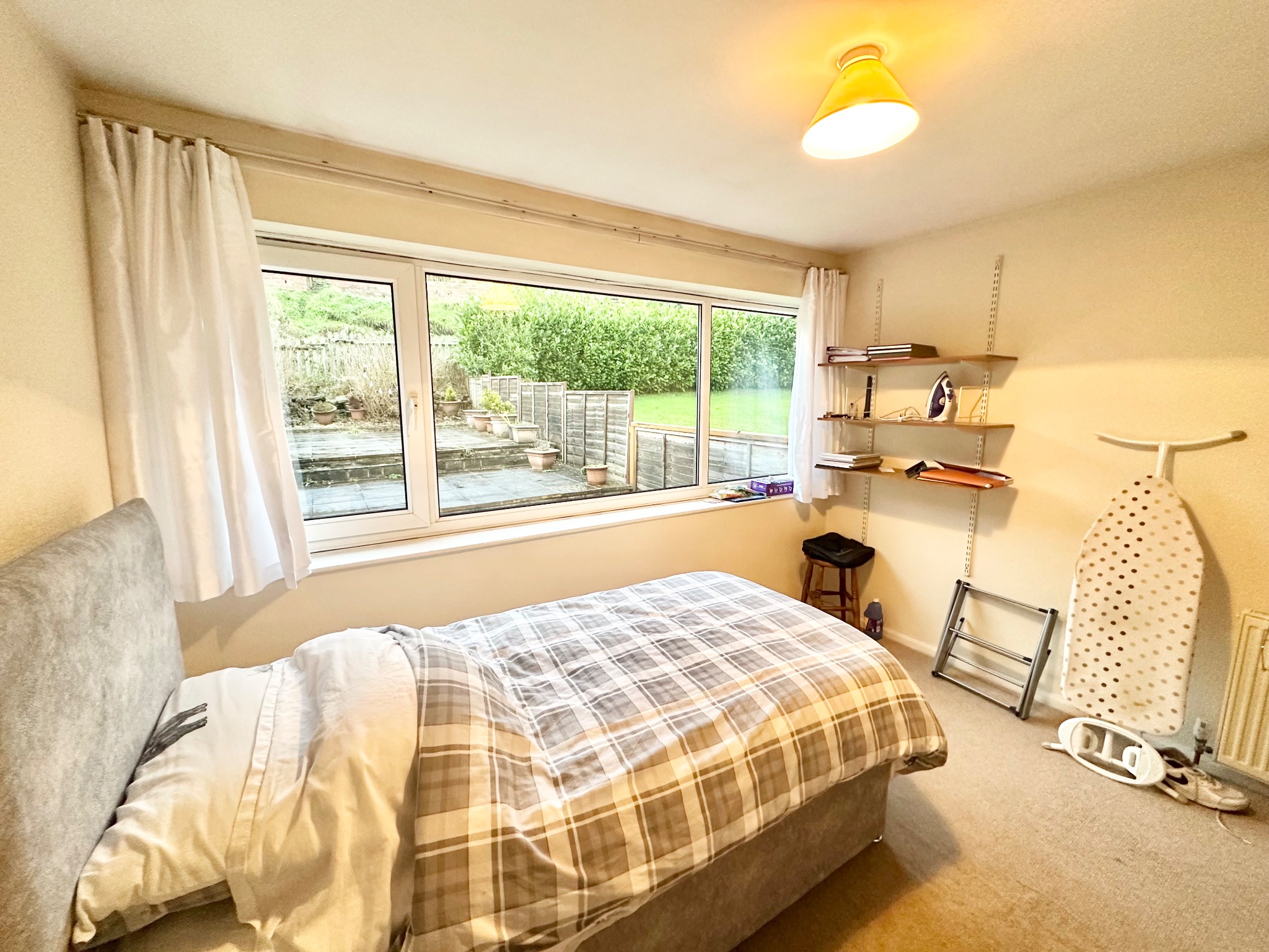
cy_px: 476
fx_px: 513
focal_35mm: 14
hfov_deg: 102.1
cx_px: 634
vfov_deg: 85.7
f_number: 2.2
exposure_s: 1/50
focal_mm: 2.22
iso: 320
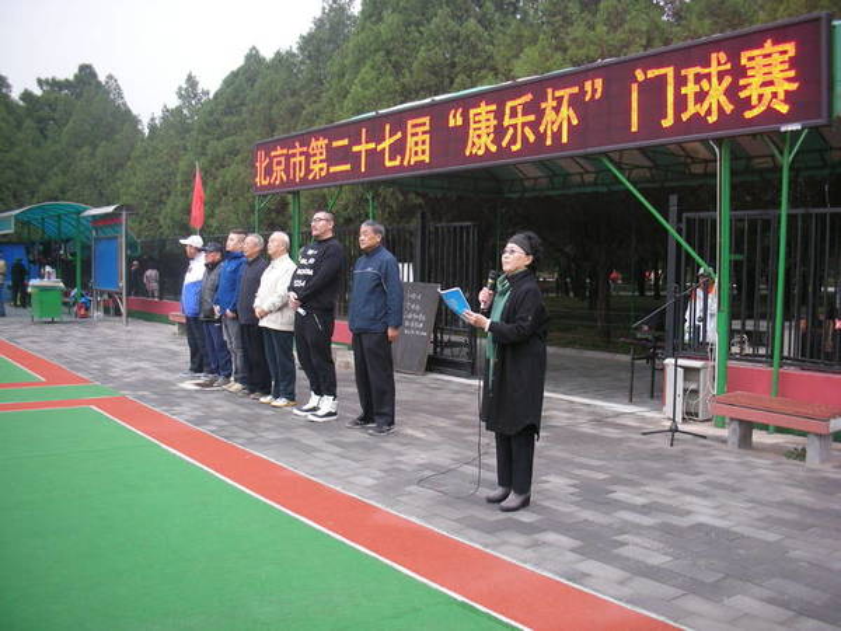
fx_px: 850
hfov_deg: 52.6
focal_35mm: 35
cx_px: 420
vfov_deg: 40.7
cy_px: 316
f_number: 2.8
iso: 113
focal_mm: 5.8
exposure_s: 1/124
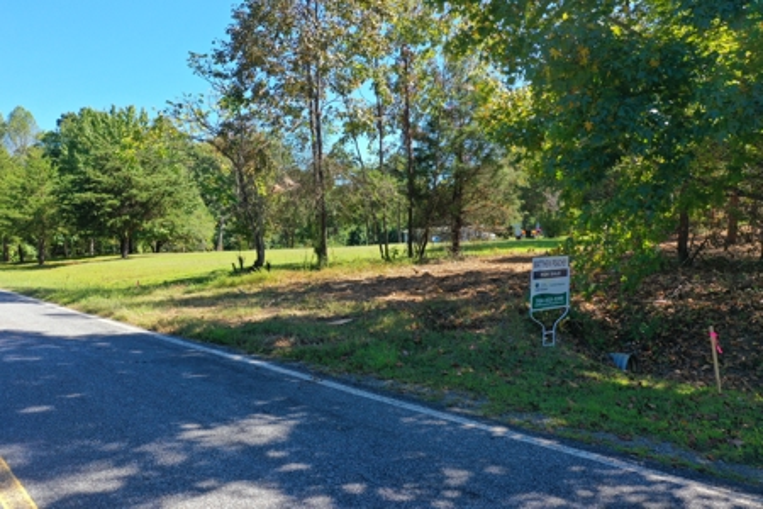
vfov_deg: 46.4
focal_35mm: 28
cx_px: 382
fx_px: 593
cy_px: 254
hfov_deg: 65.5
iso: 100
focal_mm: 10.26
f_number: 5
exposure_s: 1/200
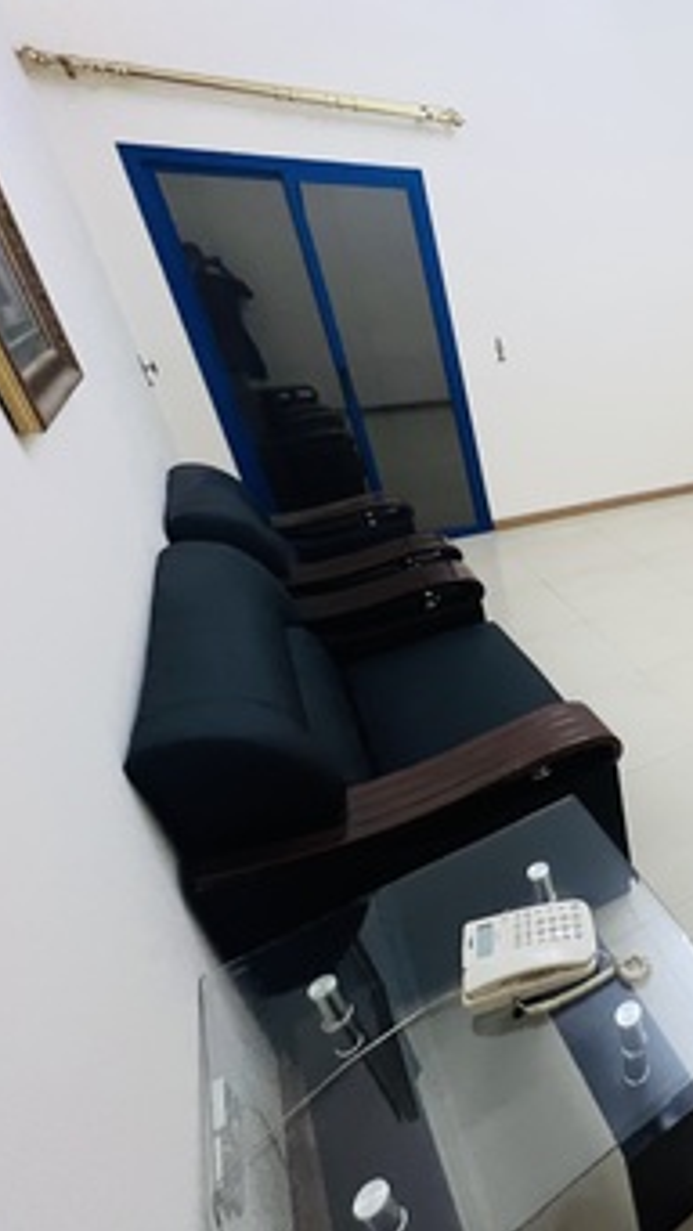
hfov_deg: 43.6
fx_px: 620
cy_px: 616
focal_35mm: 19
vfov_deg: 89.6
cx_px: 778
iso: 400
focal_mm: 1.57
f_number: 1.8
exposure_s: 1/50
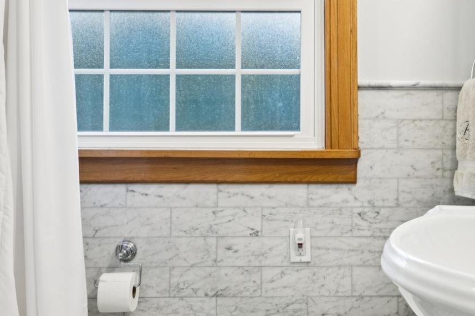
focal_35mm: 43
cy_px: 161
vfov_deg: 31.2
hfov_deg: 44.6
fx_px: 567
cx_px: 324
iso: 250
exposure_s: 1/4
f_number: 9
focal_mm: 18
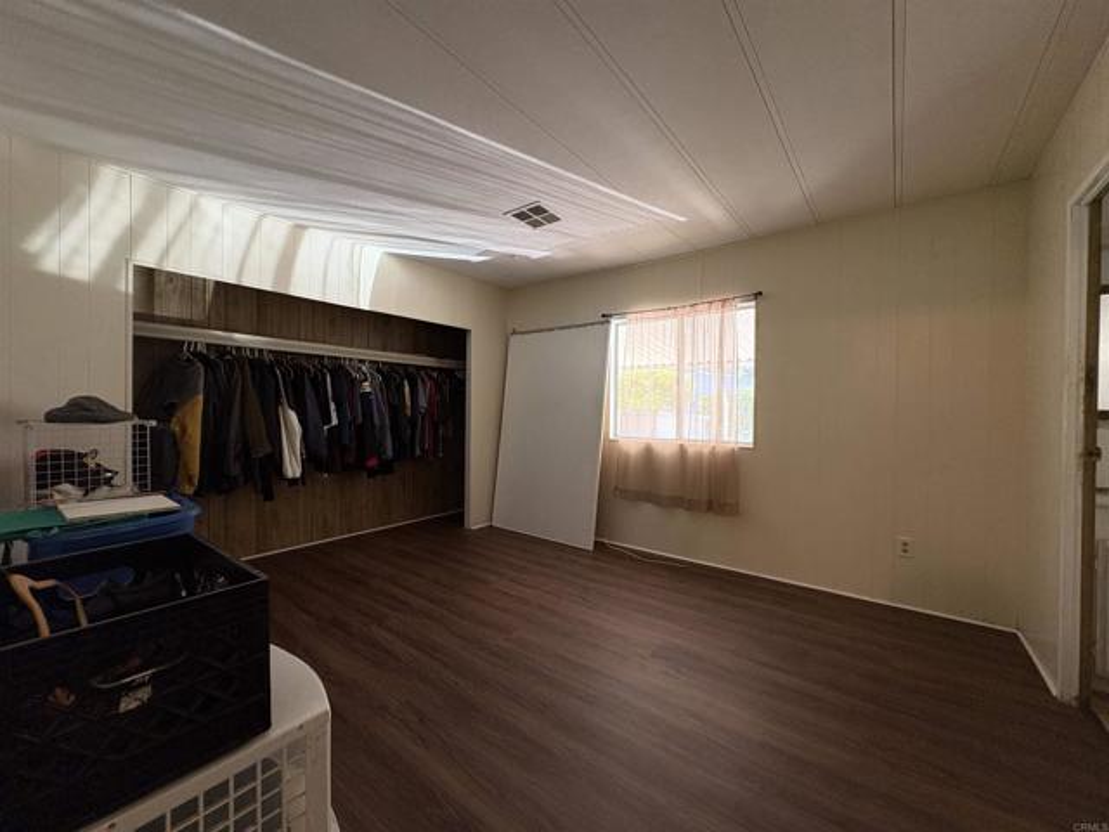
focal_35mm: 14
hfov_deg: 102.1
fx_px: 449
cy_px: 416
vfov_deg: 85.7
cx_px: 554
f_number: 2.2
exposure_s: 1/72
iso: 200
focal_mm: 2.22
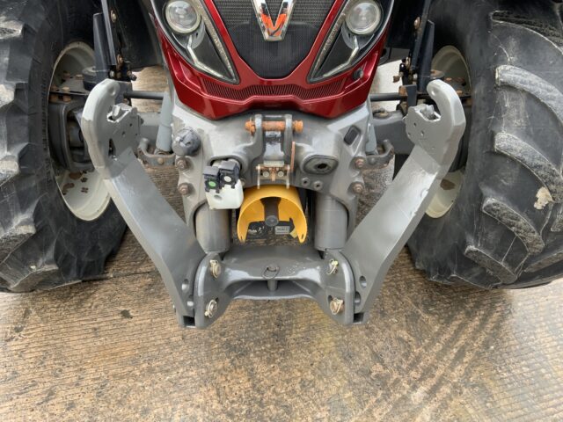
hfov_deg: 61.7
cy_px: 211
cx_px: 282
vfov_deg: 48.2
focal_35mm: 29
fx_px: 472
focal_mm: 3
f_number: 1.8
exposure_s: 1/122
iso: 40
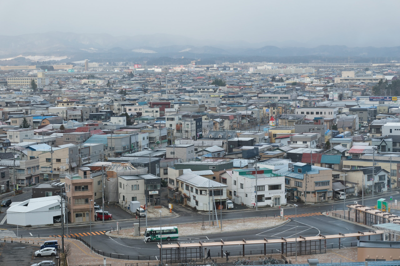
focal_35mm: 75
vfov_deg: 18.2
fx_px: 833
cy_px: 133
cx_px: 200
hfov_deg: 27.0
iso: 160
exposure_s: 1/100
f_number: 5
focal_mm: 50
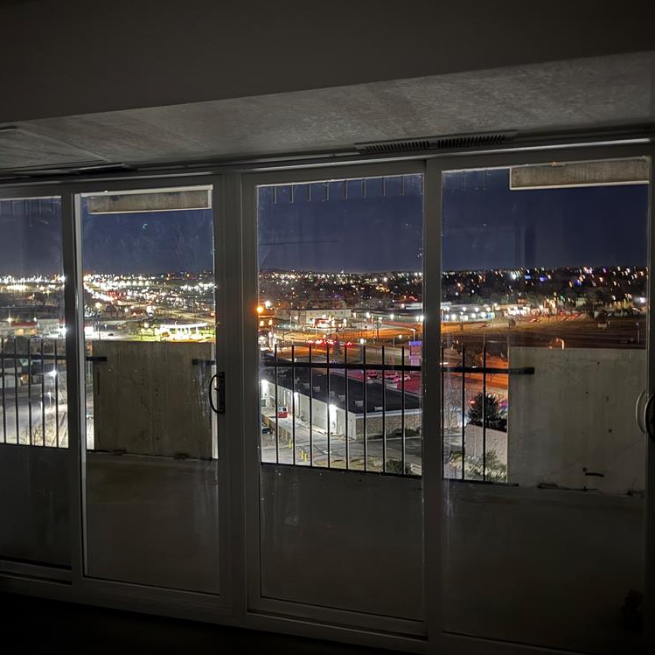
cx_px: 240
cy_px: 321
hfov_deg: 54.9
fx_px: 621
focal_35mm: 29
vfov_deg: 55.6
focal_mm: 6.76
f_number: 1.78
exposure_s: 1/5
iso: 1250
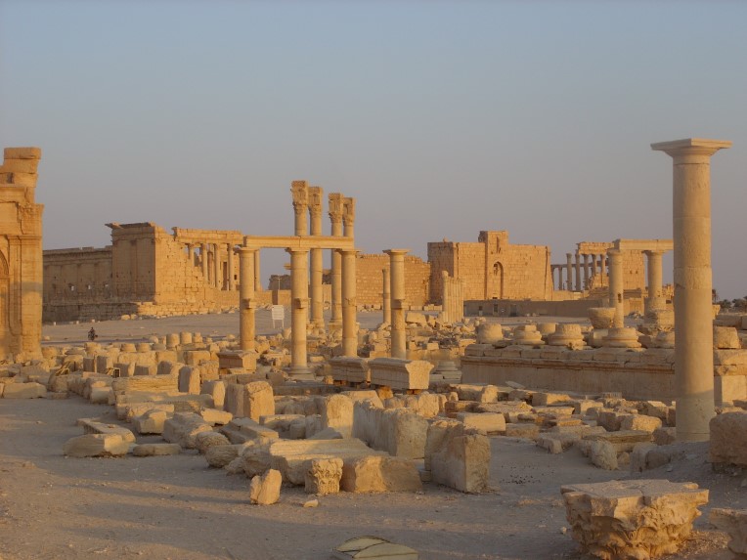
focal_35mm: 75
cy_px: 280
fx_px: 1618
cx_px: 374
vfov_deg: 19.6
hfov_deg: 26.0
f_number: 4.6
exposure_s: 1/250
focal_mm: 15.45
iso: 50
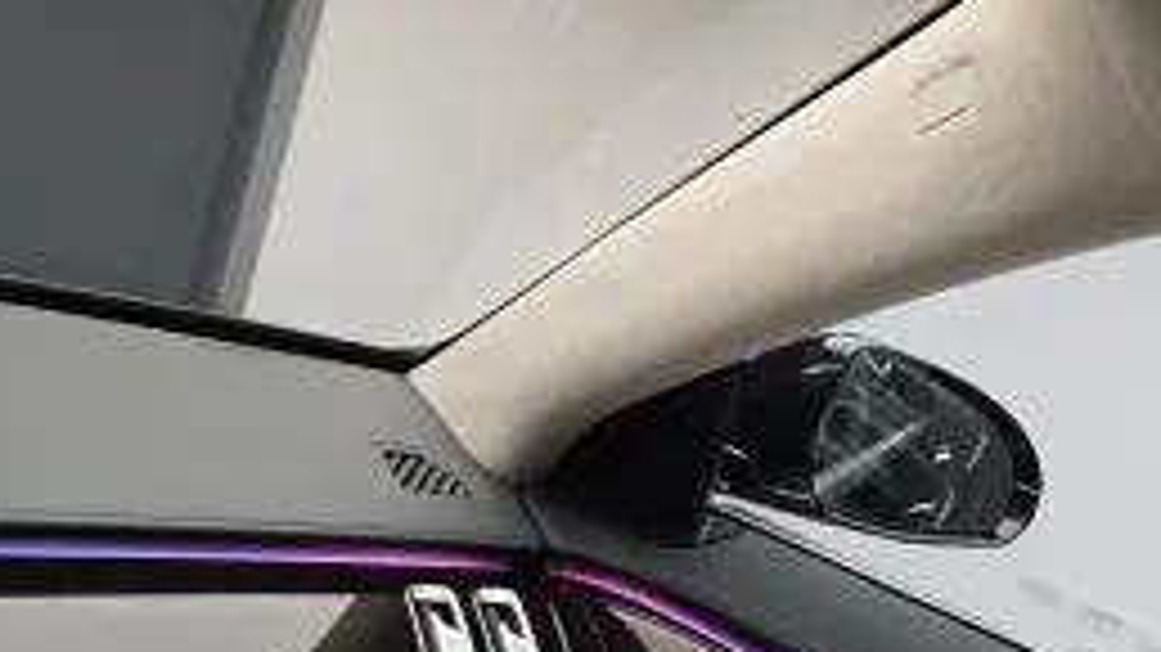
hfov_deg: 55.3
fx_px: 1077
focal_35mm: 35
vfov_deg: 33.6
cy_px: 279
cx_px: 783
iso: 125
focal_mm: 6.3
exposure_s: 1/100
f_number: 1.7
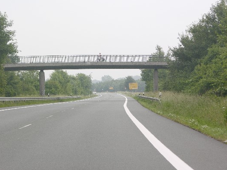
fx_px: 1023
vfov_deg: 9.5
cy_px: 77
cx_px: 104
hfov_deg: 12.7
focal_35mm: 156
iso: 50
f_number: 5.4
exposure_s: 1/164
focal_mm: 34.7
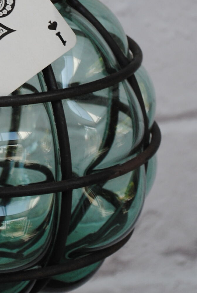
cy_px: 27
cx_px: -10
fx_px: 1940
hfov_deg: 5.8
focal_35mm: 237
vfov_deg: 8.6
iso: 200
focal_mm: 55
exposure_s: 1/100
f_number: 5.6
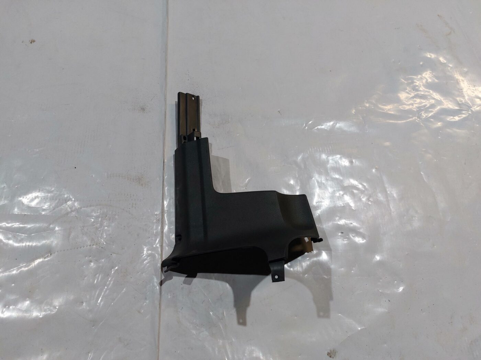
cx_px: 240
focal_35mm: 25
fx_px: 347
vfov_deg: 54.9
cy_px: 180
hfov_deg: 69.4
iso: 160
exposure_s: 1/100
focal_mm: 5.23
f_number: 1.8
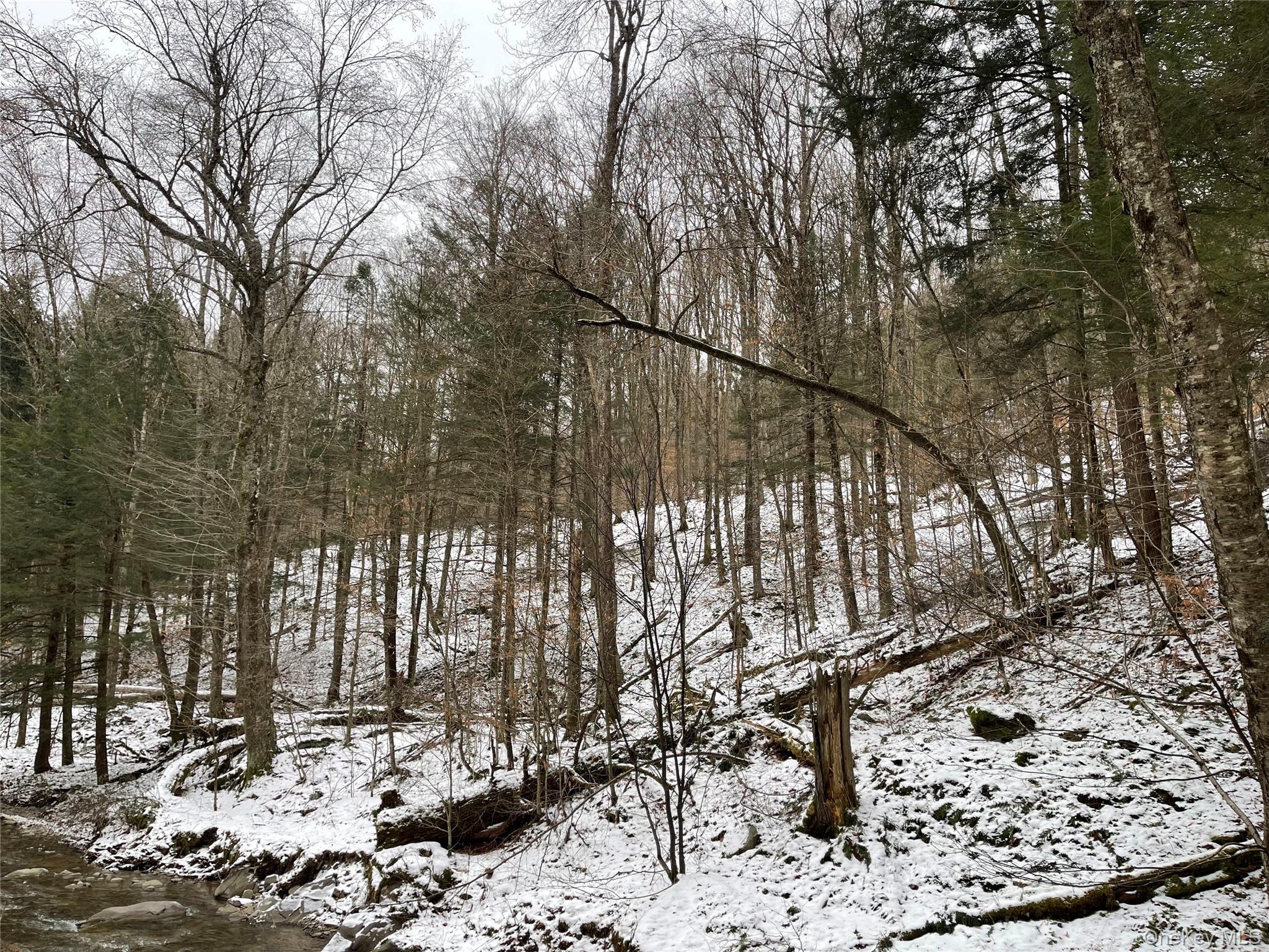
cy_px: 476
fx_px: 916
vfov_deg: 54.9
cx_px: 634
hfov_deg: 69.4
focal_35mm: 25
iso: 32
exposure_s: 1/389
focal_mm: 5.1
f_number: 1.6
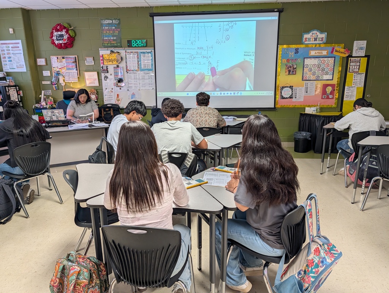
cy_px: 146
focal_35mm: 24
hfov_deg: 71.5
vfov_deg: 56.9
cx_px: 194
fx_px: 270
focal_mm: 6.9
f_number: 1.68
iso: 22
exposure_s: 1/55.8
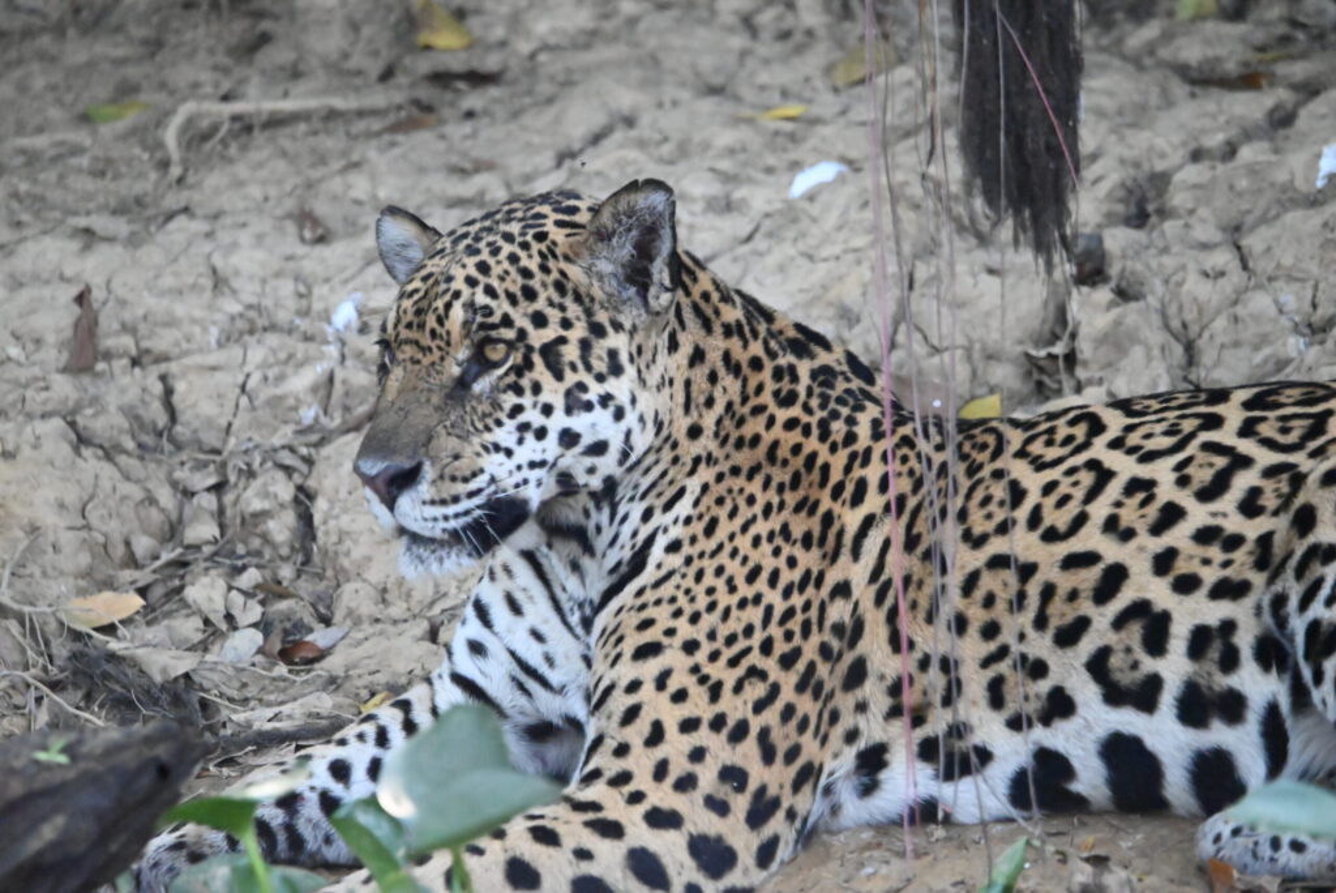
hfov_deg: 3.4
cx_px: 668
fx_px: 22278
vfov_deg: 2.3
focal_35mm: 600
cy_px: 446
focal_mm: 600
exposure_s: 1/8000
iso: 25600
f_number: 6.3
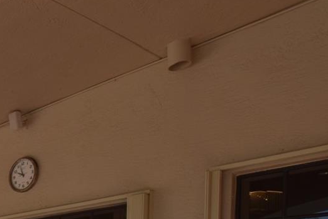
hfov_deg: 30.5
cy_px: 318
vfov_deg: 23.9
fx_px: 419
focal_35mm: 46
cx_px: -128
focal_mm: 10
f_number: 8
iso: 200
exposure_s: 1/400
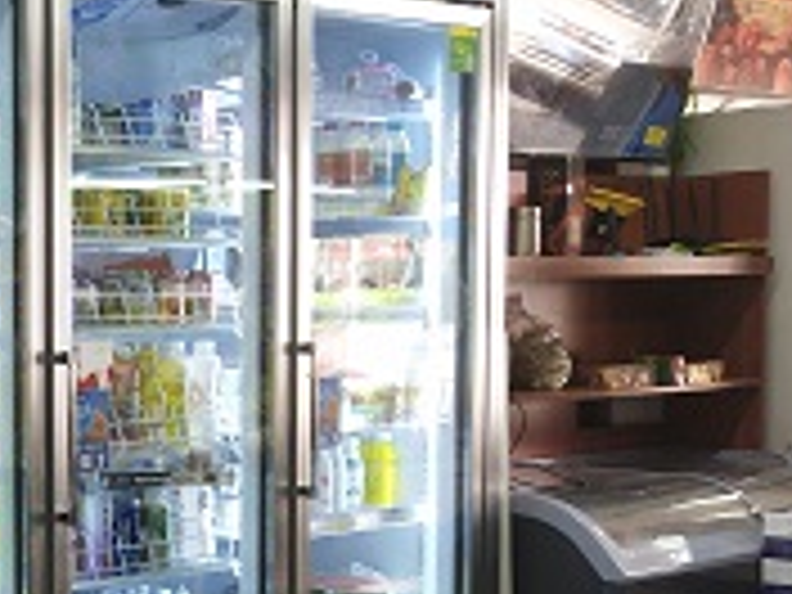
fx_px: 1945
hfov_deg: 21.2
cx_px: -184
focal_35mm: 85
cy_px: 466
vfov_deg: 17.2
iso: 114
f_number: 1.8
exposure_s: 1/100
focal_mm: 3.95
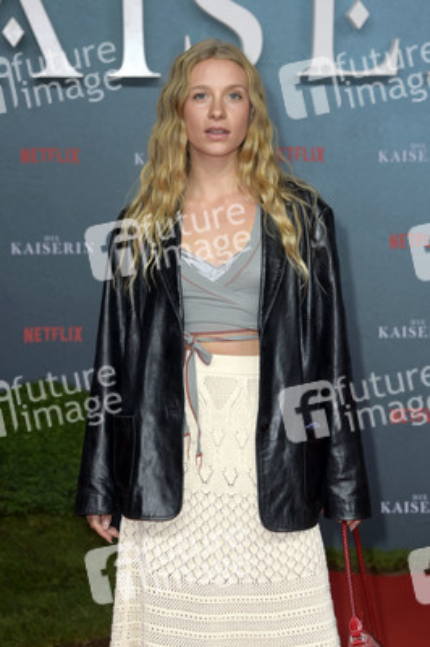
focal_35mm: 112
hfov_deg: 12.2
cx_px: 215
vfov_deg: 18.3
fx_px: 2010
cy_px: 324
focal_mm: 112
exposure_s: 1/250
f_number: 6.3
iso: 400
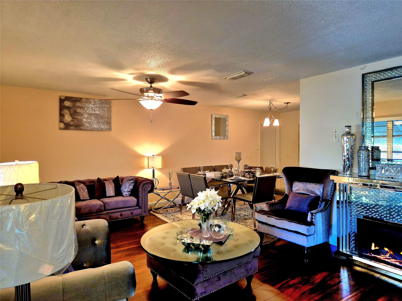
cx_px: 201
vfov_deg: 58.9
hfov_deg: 73.9
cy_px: 150
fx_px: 267
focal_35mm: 23
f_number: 1.8
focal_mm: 5.4
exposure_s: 1/120
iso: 250
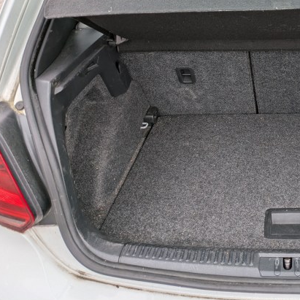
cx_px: 270
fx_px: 422
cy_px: 85
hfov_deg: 36.7
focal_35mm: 43
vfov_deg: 38.4
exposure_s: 1/658
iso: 51
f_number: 1.89
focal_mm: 5.43
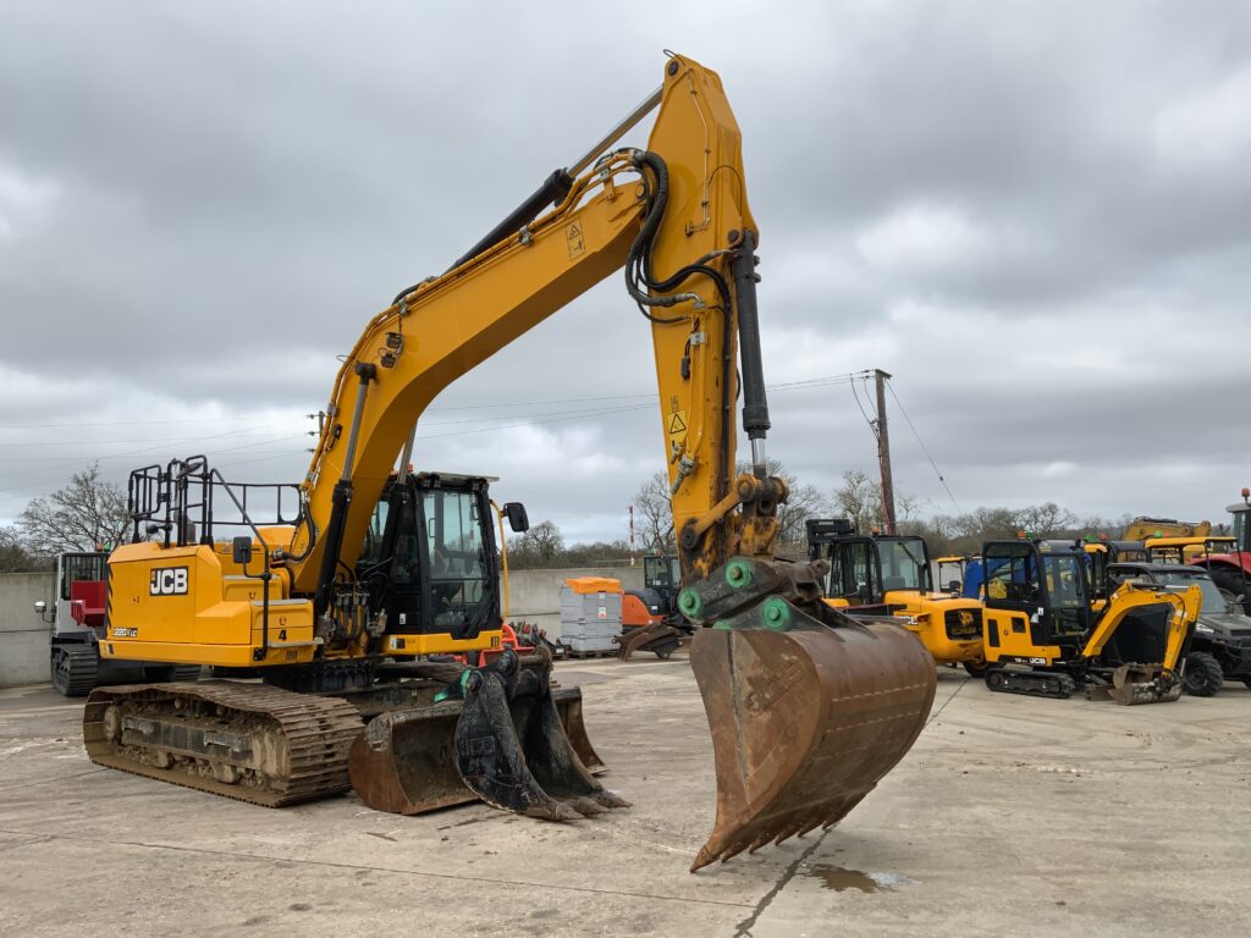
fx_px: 1048
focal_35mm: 29
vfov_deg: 48.2
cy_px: 469
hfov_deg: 61.7
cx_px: 626
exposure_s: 1/478
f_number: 1.8
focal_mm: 3
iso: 16
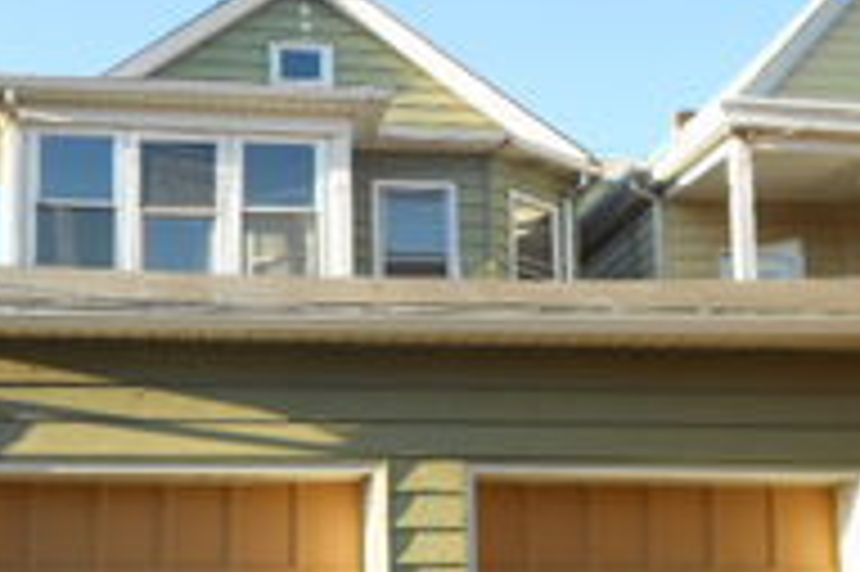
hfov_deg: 39.8
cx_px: 275
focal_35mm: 49
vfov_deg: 26.8
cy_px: 482
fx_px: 1170
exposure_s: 1/160
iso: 80
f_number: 3.2
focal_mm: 4.6
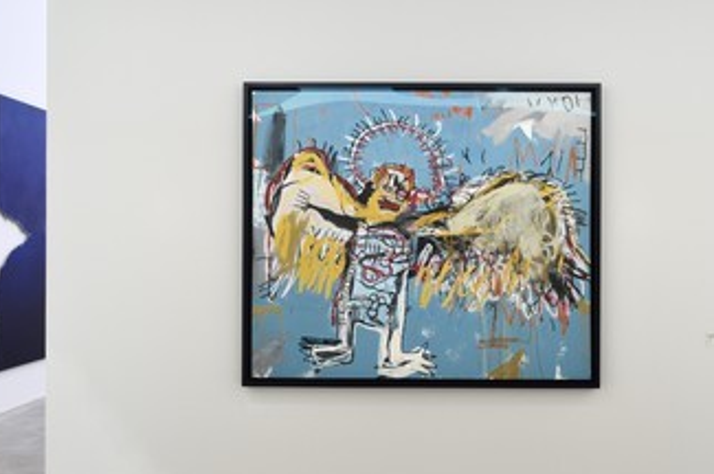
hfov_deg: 44.3
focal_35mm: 44
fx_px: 872
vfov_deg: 30.5
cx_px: 428
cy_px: 235
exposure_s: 1/30
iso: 800
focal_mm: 34
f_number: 8
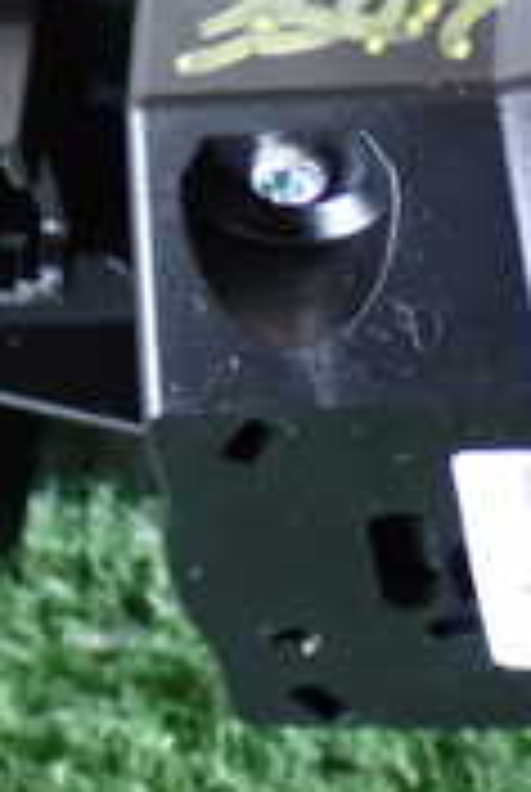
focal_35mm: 191
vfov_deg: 10.7
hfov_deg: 7.2
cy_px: 63
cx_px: 621
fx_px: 4209
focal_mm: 9.65
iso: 800
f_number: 3.3
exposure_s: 1/20
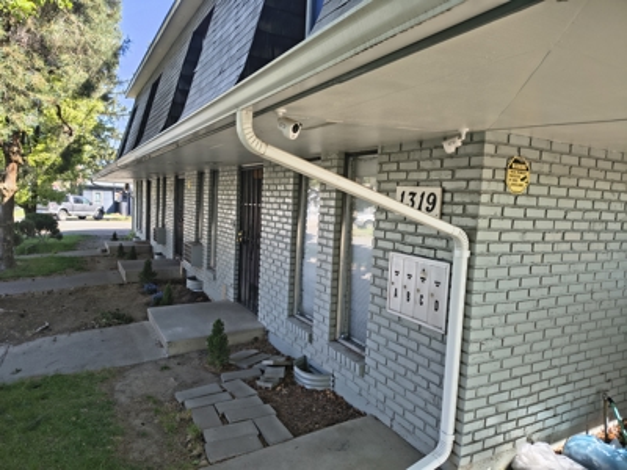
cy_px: 235
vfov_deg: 56.8
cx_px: 314
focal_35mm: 24
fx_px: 435
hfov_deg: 71.6
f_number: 1.8
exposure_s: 1/408
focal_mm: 5.56
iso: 100
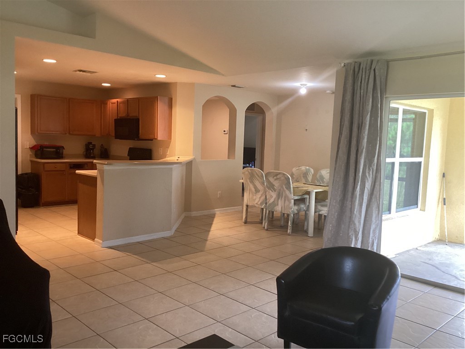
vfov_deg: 45.4
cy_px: 174
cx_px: 232
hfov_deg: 58.4
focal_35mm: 31
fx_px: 416
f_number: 2.4
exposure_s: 1/60
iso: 250
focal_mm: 3.3
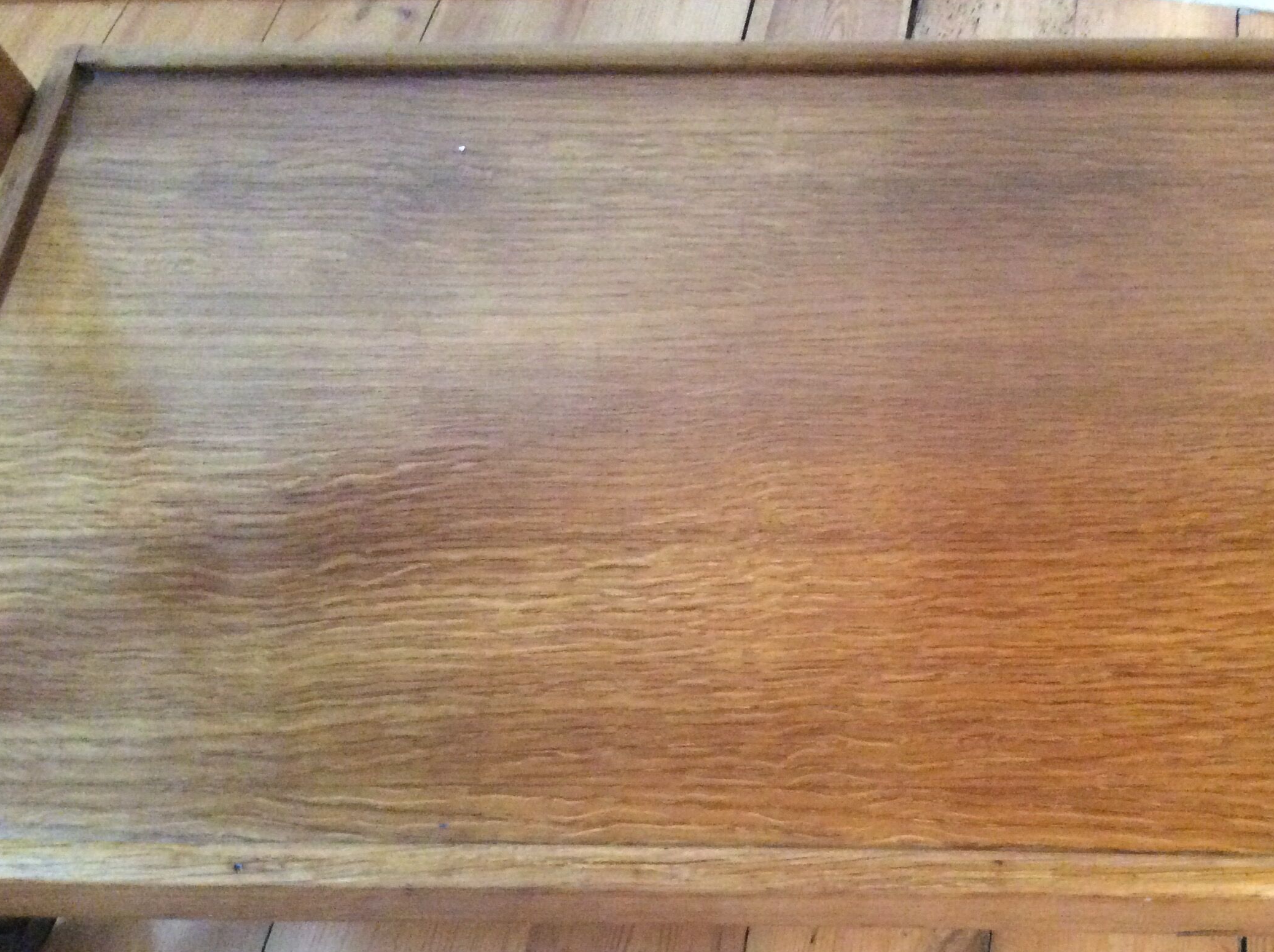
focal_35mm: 40
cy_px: 561
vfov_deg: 35.8
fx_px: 1470
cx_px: 754
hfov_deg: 46.6
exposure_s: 1/17
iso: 500
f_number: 2.4
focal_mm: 3.3
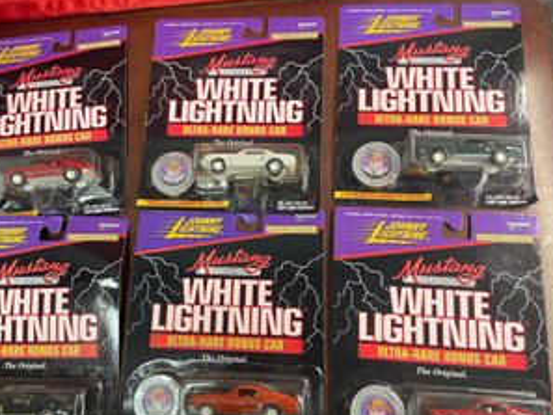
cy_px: 217
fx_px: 479
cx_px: 245
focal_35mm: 30
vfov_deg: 46.8
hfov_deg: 59.8
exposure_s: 1/60
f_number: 1.6
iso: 100
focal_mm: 4.2
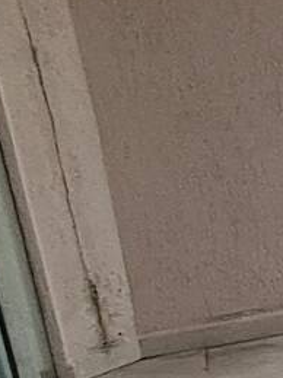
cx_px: 891
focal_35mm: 89
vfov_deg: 22.0
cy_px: 232
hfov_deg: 10.5
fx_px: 971
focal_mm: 1.64
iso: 40
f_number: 2.2
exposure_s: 1/631
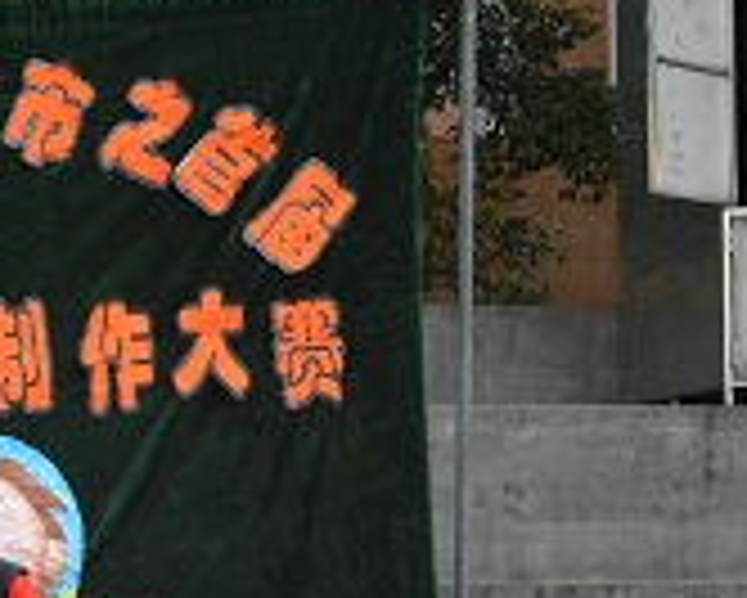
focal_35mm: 93
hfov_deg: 19.1
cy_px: 607
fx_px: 2057
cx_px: -207
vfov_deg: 16.2
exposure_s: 1/4000
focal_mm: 22
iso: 6400
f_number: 3.8
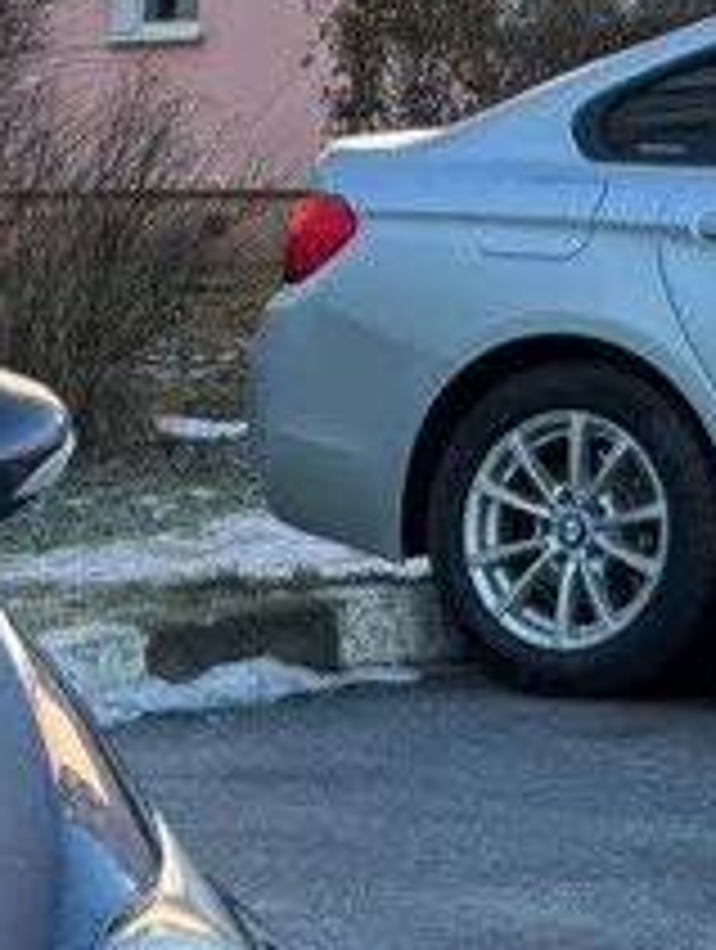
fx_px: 4509
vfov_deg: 11.9
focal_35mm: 164
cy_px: 1000
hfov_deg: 8.2
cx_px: -1117
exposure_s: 1/437
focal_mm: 5.96
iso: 50
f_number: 1.6
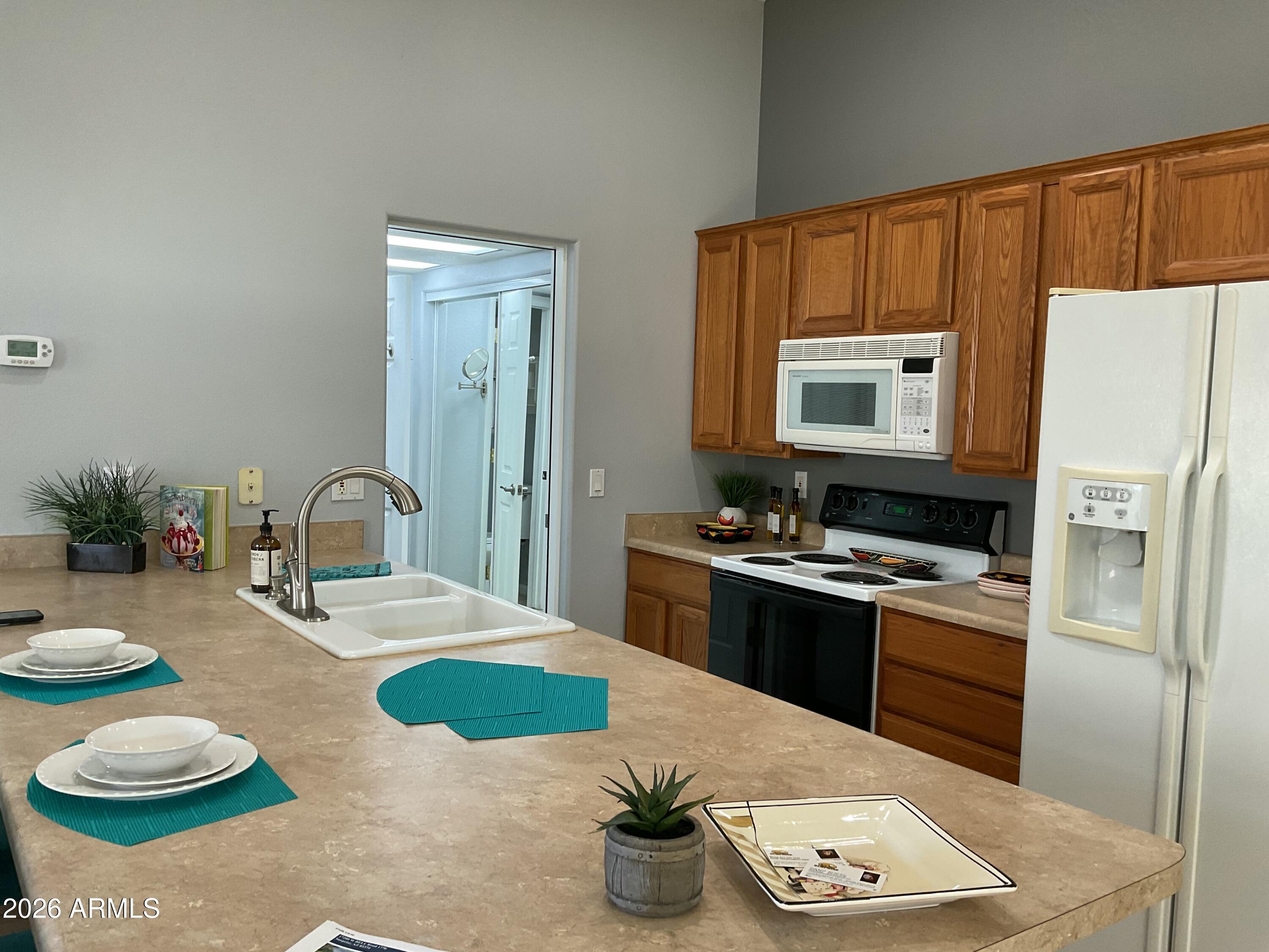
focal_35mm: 29
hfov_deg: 61.7
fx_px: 1063
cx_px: 634
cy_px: 476
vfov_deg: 48.2
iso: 50
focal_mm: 3
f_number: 1.8
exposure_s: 1/60
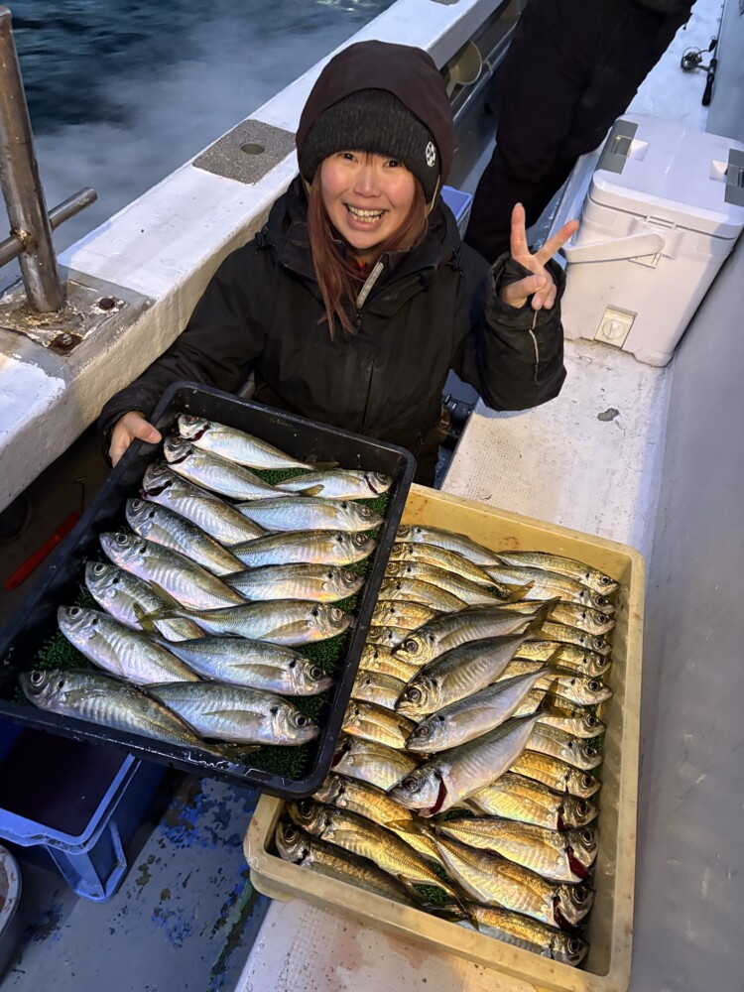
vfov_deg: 67.3
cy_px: 496
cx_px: 372
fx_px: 745
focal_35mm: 26
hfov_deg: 53.1
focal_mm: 5.96
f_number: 1.6
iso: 500
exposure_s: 1/40
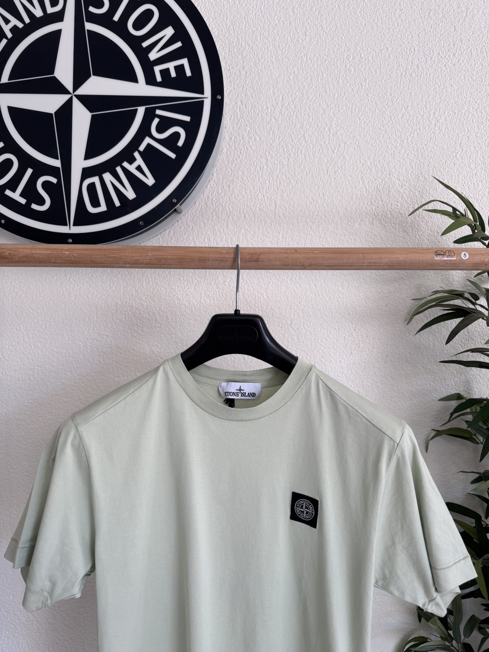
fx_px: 452
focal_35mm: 24
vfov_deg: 71.6
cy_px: 326
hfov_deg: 56.8
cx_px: 244
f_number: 1.78
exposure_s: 1/121
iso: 80
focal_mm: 6.76
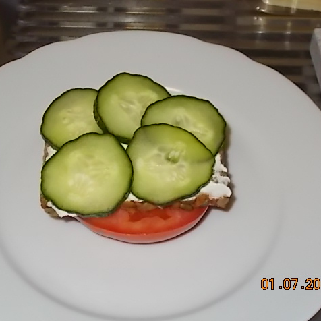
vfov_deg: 25.0
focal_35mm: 69
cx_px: 141
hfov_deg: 25.0
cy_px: 160
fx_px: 724
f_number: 4.9
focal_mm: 10.3
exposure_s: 1/30
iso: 200
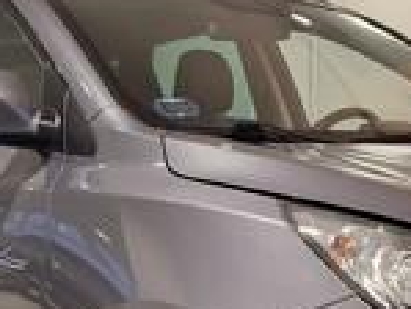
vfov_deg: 14.8
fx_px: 1176
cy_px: 281
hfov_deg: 19.6
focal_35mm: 99
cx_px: 342
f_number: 1.8
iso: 125
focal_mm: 5.4
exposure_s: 1/100
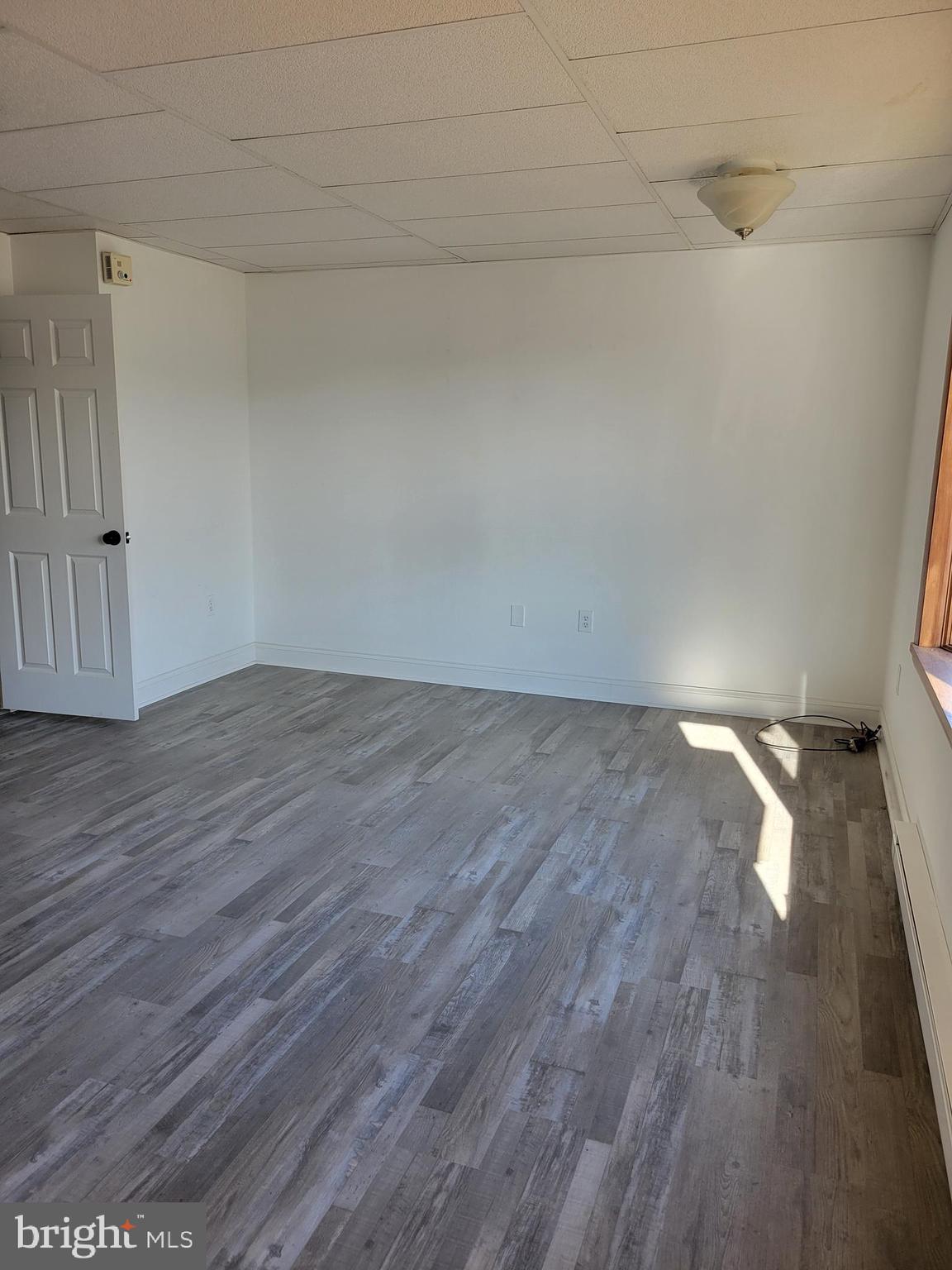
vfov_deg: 67.3
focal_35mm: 26
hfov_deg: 53.1
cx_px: 476
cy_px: 635
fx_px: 953
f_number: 1.8
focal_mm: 5.4
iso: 50
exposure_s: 1/120
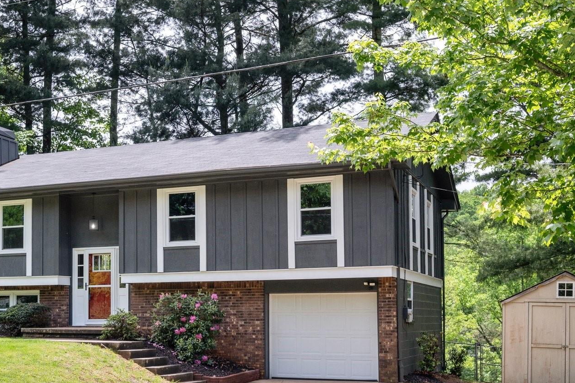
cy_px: 270
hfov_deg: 39.7
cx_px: 179
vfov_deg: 27.2
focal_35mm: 49
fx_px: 782
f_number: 8
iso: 800
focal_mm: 30
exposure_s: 1/1000
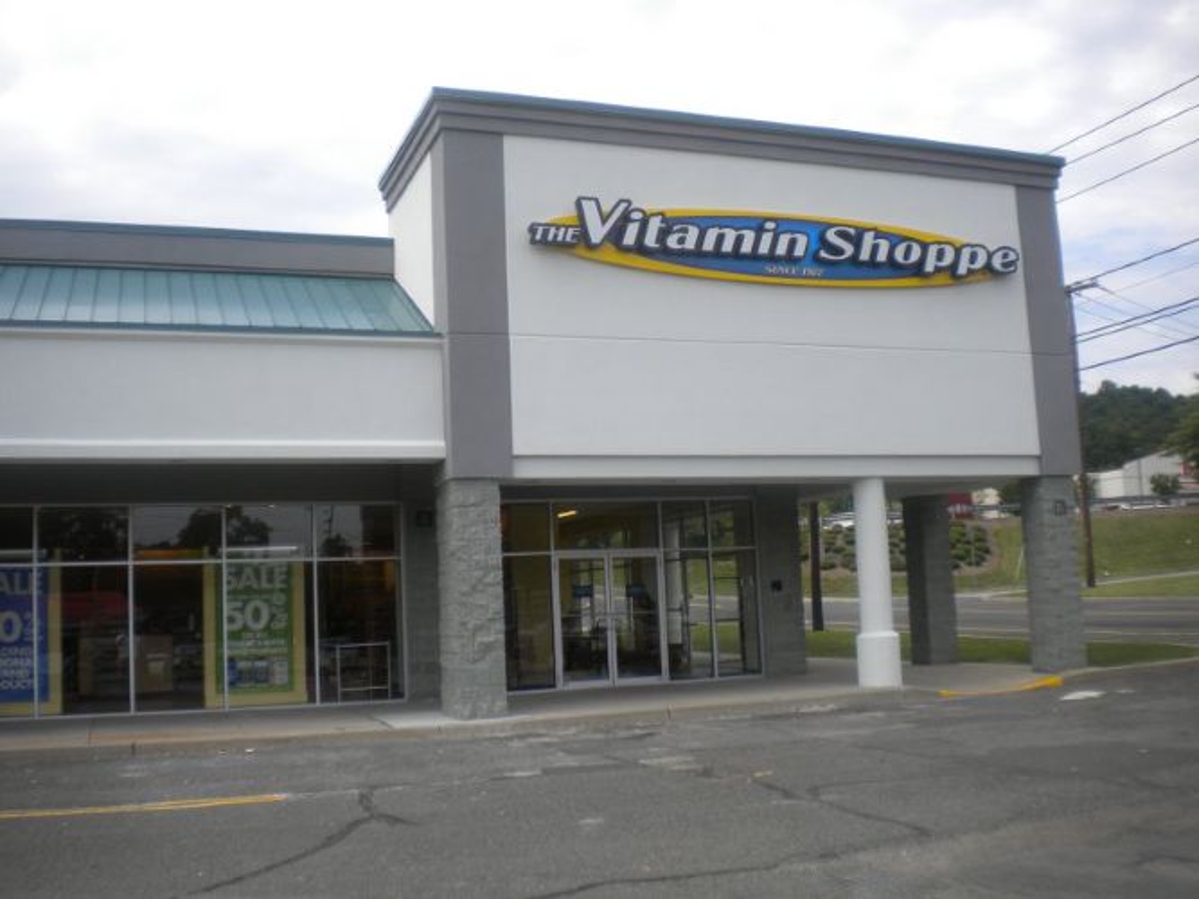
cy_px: 450
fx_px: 1212
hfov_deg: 52.6
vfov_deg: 40.7
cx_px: 600
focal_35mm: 35
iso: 80
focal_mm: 6.3
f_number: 4.6
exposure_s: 1/522
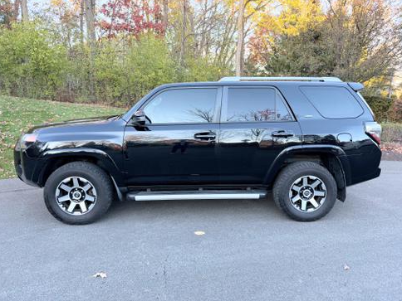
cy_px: 145
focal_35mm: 25
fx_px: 290
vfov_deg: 54.9
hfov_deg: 69.4
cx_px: 204
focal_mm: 6.76
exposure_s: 1/164
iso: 100
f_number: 1.78
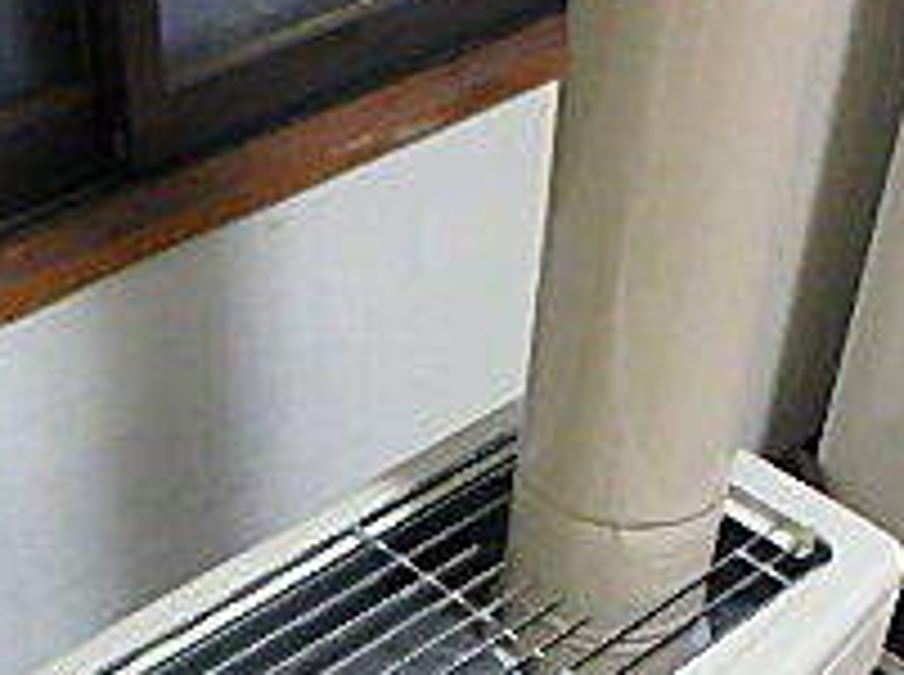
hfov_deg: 29.0
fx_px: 1747
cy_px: 945
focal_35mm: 67
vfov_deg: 19.6
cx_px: 414
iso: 800
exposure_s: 1/10
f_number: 3.5
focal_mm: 3.7
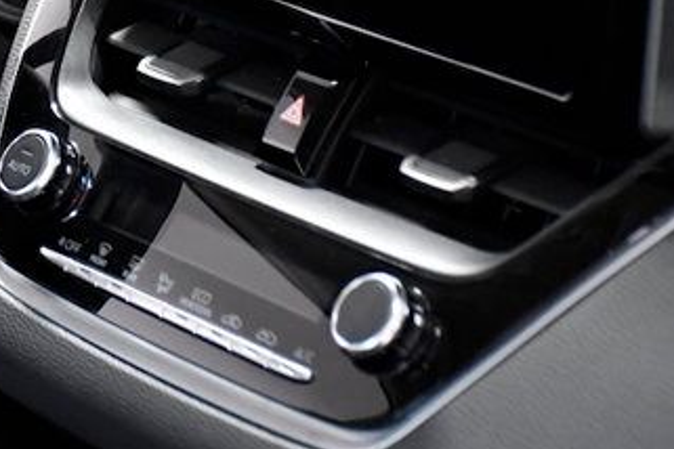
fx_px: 3763
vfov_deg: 6.8
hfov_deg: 10.1
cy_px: -62
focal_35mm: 201
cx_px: -31
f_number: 4.5
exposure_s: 1/125
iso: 2500
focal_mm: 42
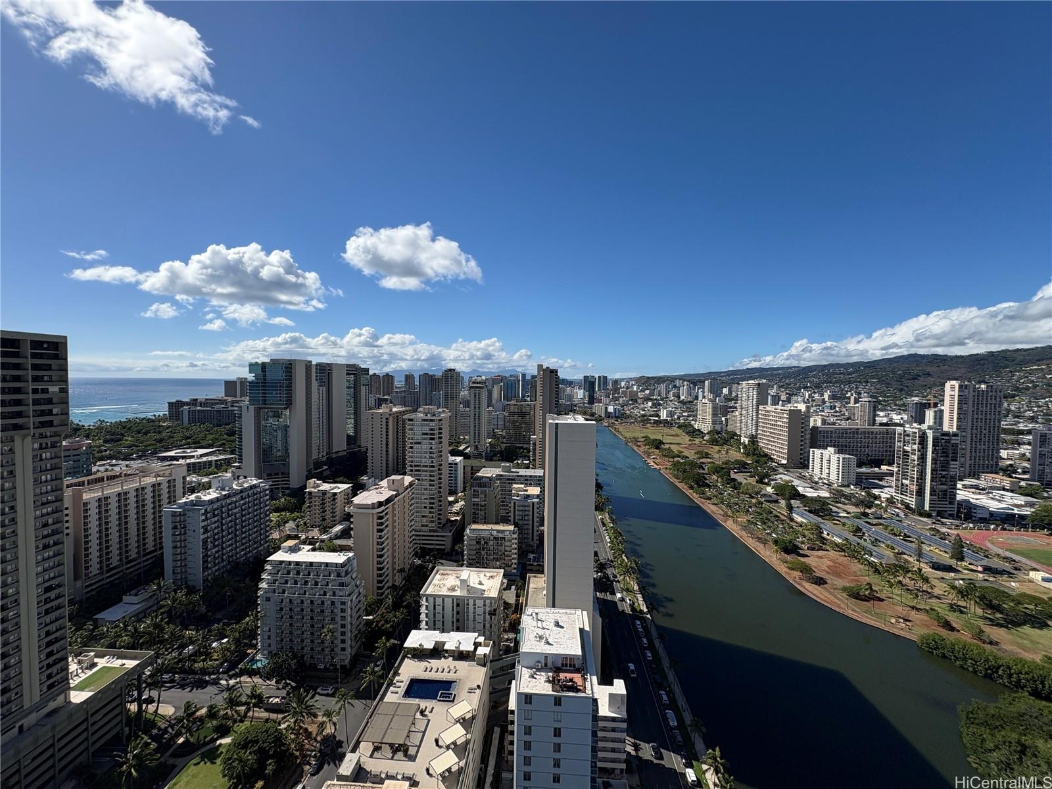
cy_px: 394
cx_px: 526
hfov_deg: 102.1
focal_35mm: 14
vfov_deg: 85.7
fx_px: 425
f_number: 2.2
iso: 50
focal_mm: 2.22
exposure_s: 1/3247
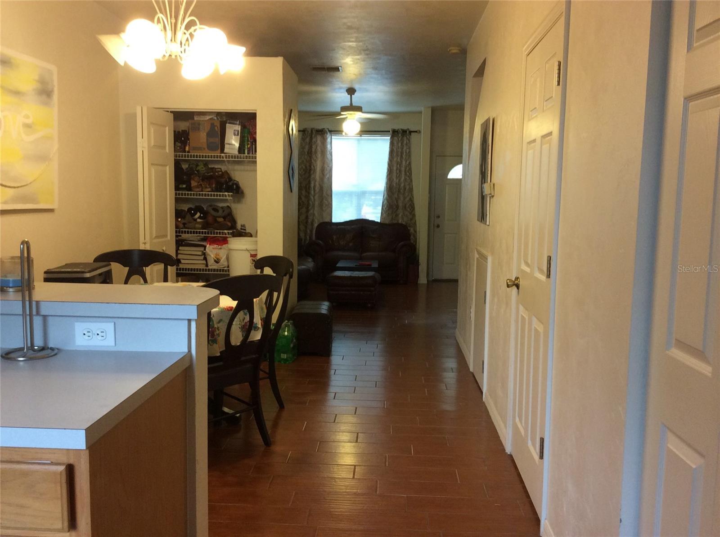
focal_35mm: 33
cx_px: 360
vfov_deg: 42.8
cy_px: 268
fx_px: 685
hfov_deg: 55.4
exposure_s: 1/24
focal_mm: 3.3
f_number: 2.4
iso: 100
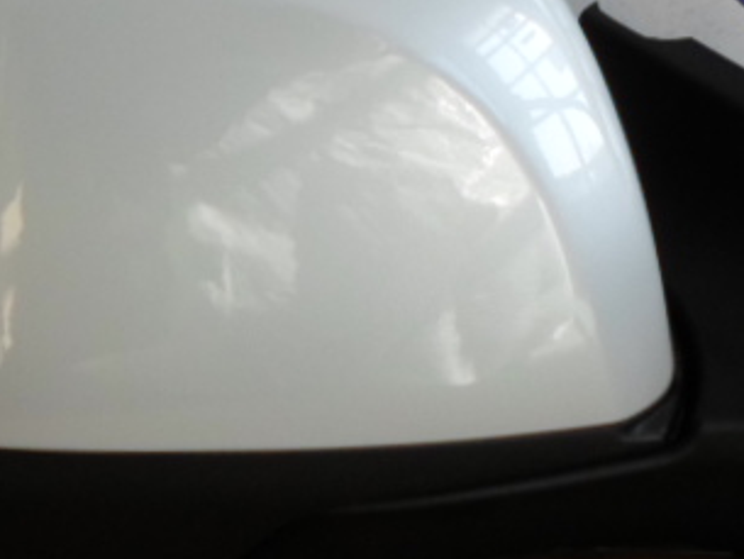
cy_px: 115
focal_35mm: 84
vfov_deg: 17.4
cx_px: 378
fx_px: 1806
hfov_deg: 23.3
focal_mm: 4.5
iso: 80
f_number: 2.5
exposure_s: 1/250
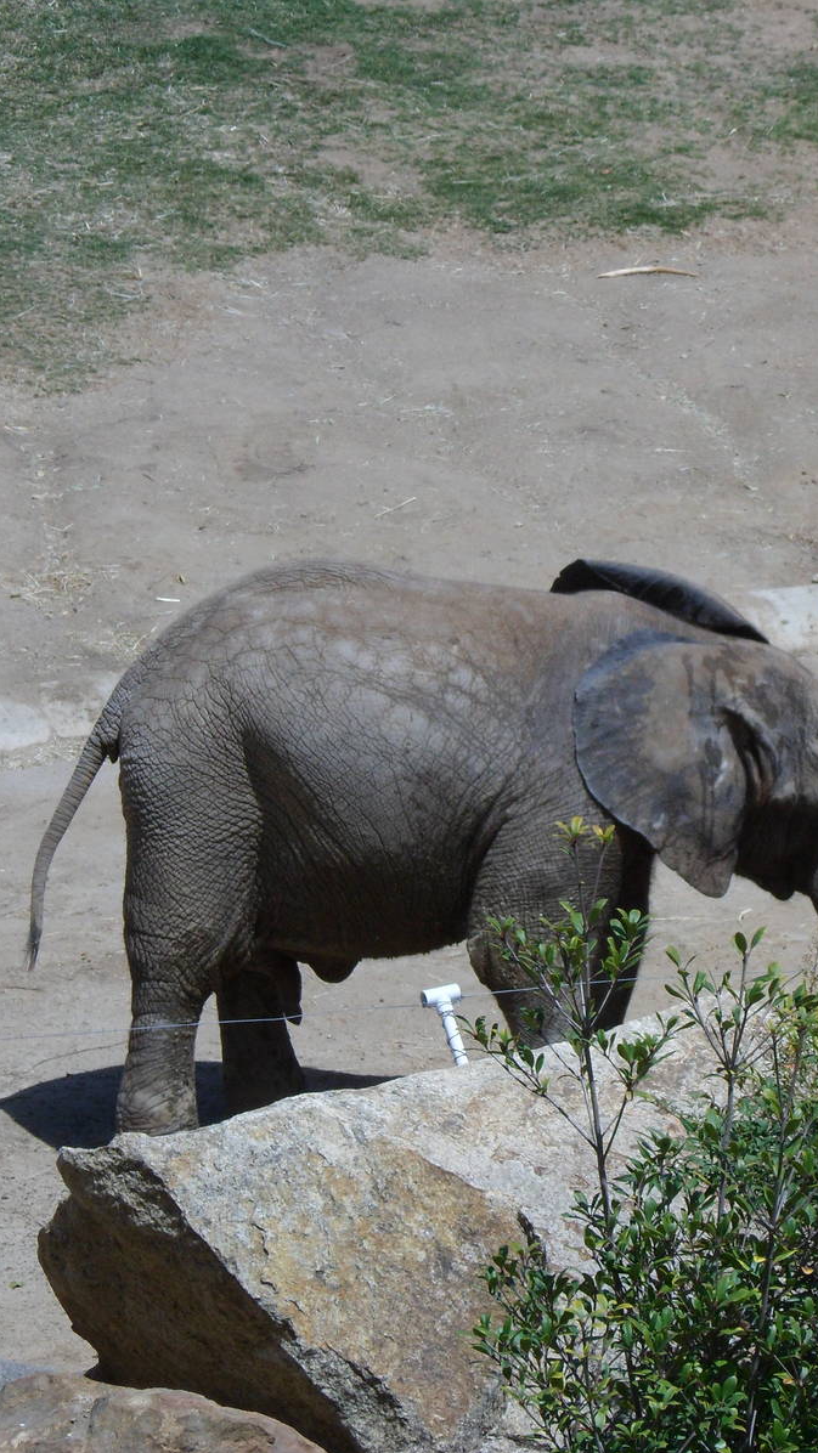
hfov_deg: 4.1
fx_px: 11295
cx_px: 617
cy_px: 728
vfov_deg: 7.4
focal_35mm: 293
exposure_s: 1/750
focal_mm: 36.2
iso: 80
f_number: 5.6
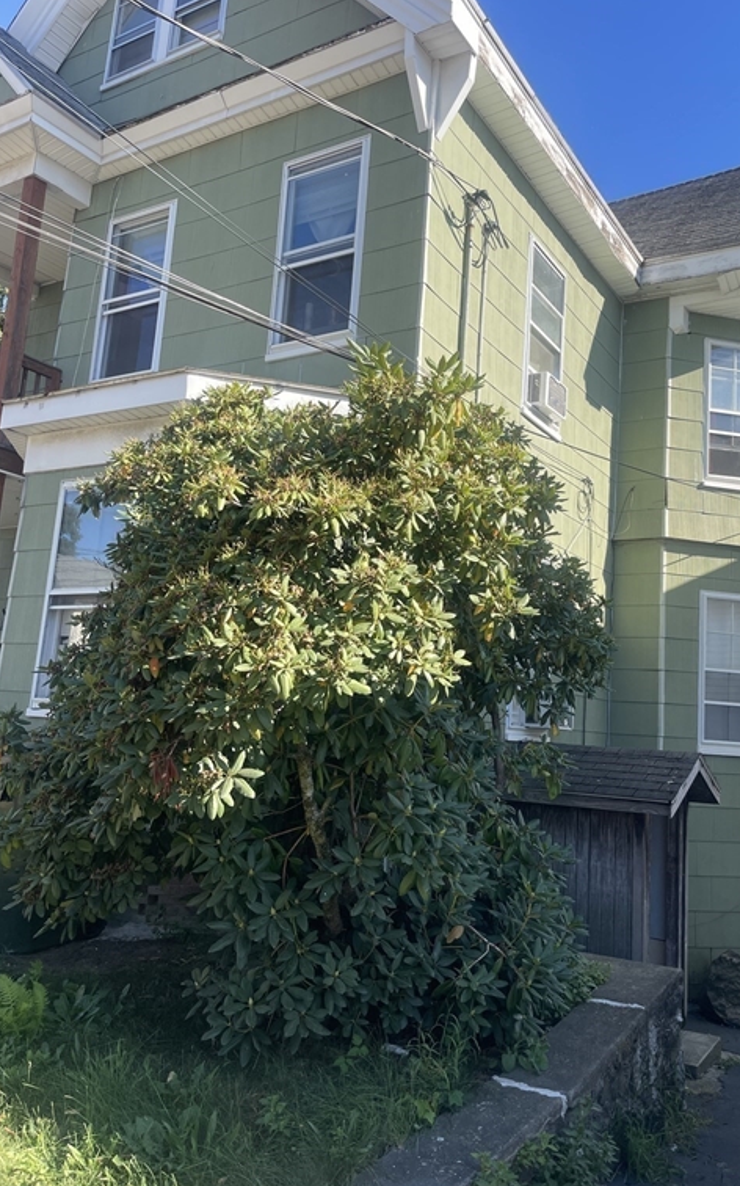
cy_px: 588
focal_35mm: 28
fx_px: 904
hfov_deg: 44.3
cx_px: 437
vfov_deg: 66.5
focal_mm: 5.1
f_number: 1.6
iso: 50
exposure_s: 1/1767
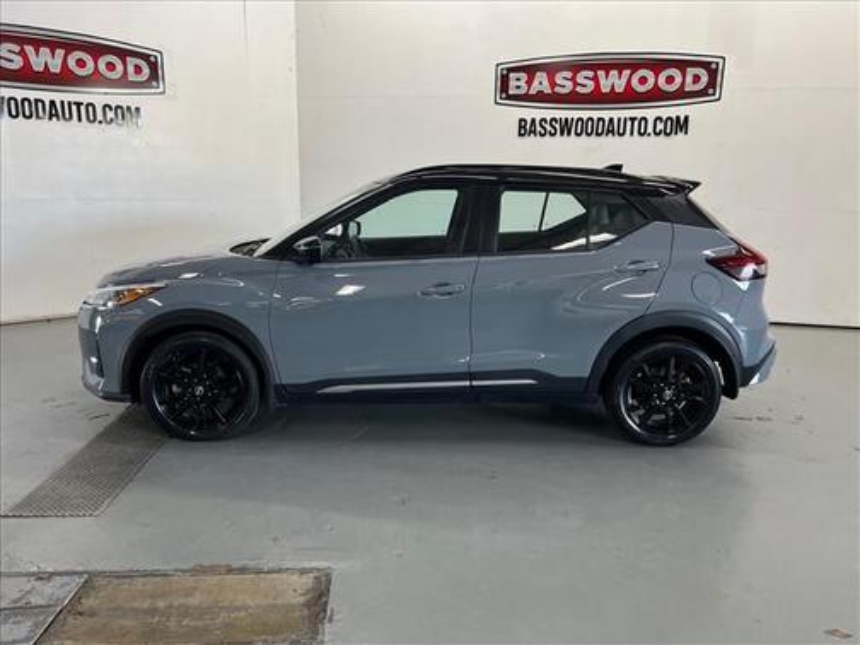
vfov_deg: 53.1
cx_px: 430
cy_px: 322
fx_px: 646
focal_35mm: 26
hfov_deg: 67.3
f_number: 1.5
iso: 100
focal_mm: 5.7
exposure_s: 1/120
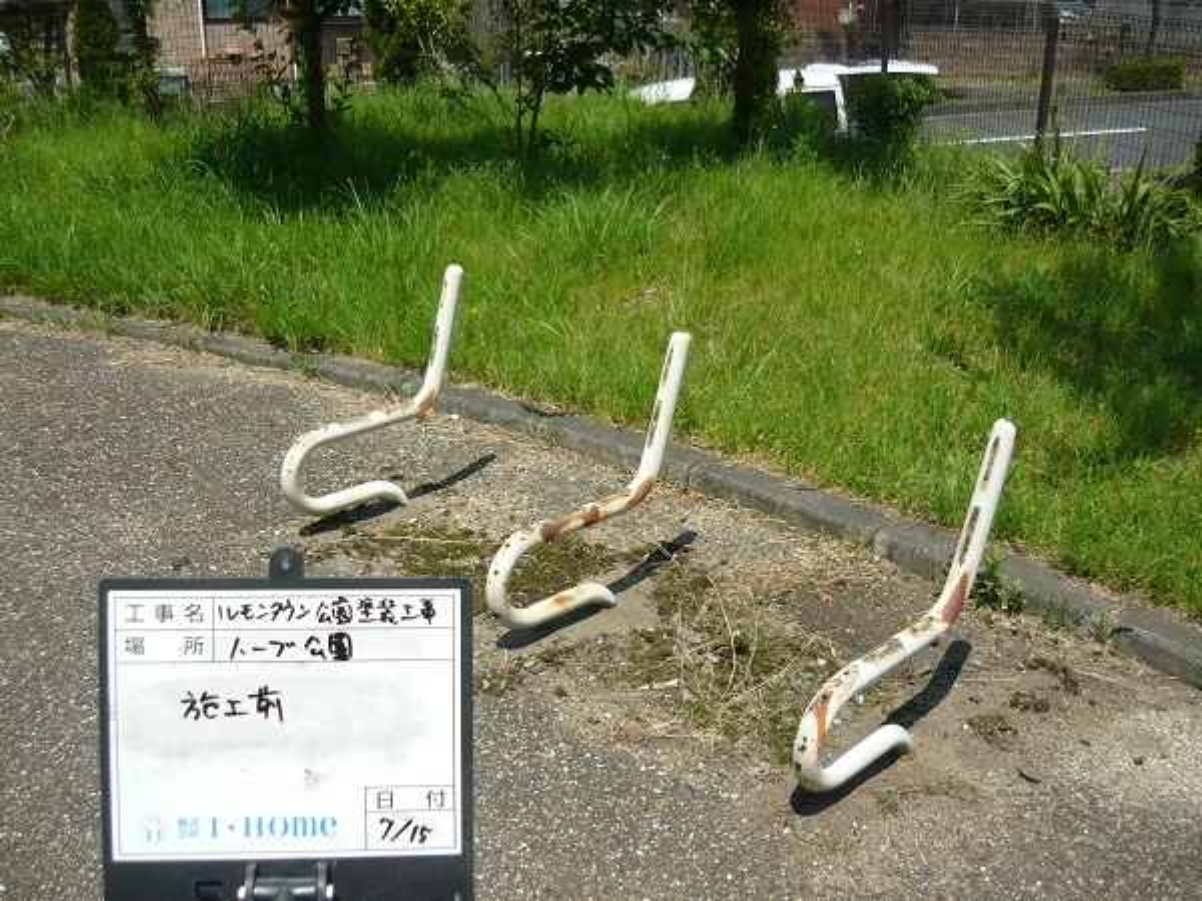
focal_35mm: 33
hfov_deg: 55.4
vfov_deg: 42.9
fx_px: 1146
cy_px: 450
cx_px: 601
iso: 100
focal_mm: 5.5
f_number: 8
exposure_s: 1/200
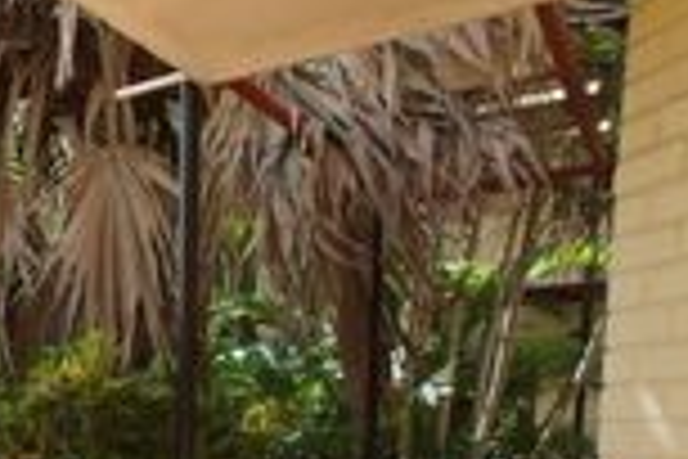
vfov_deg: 23.9
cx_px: -225
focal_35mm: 51
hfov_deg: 30.3
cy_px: 578
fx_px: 966
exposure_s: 1/80
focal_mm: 11
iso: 100
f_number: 5
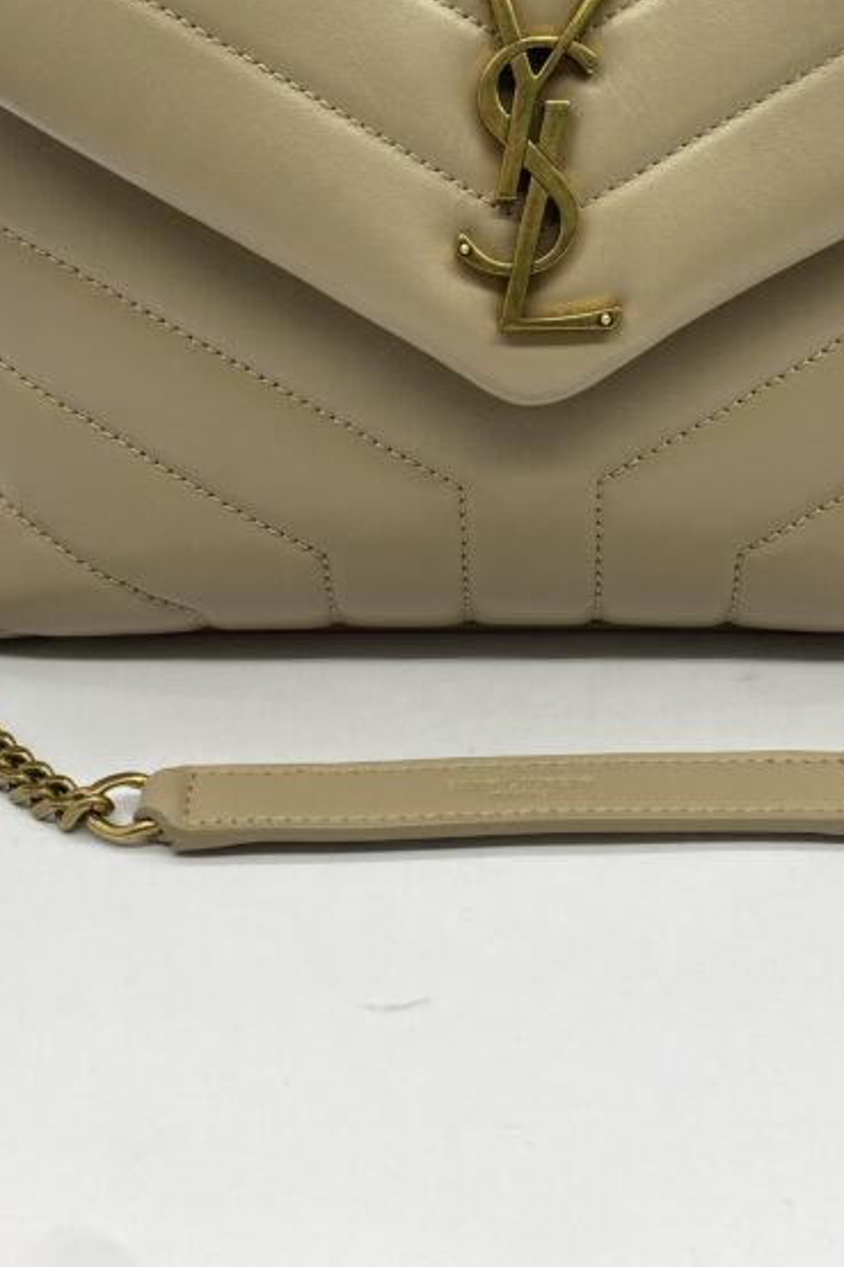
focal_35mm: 50
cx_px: 494
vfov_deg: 37.8
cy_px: 208
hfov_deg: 26.9
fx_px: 1759
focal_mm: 4.25
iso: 32
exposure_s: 1/100
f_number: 1.8
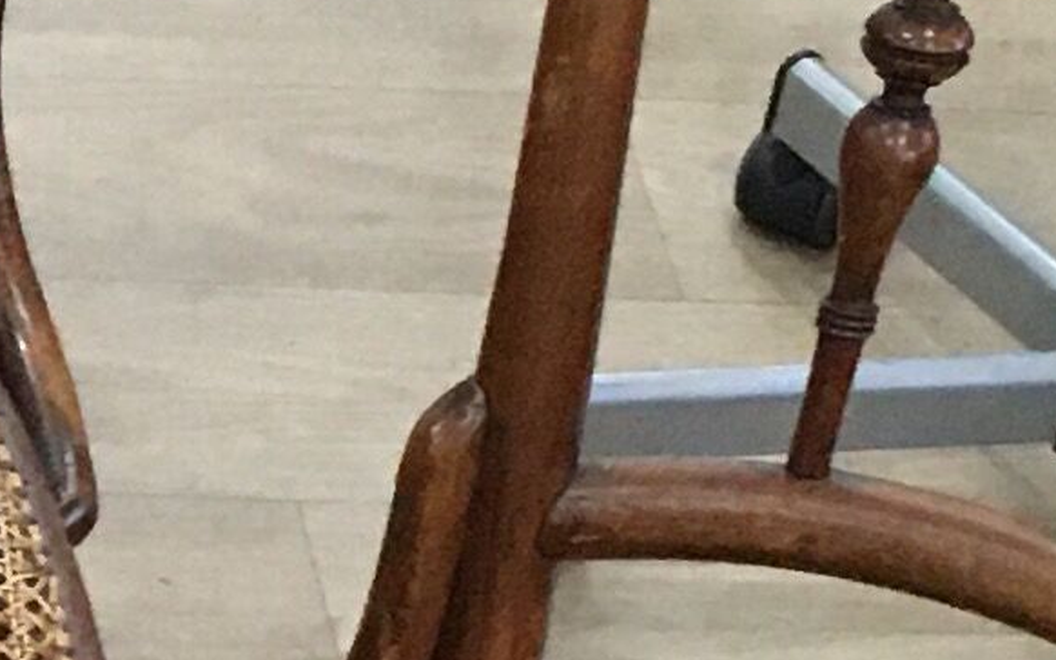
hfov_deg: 9.1
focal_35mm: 213
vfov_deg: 6.1
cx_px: -1185
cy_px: 887
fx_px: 6131
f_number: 2.2
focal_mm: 4.15
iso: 200
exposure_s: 1/25
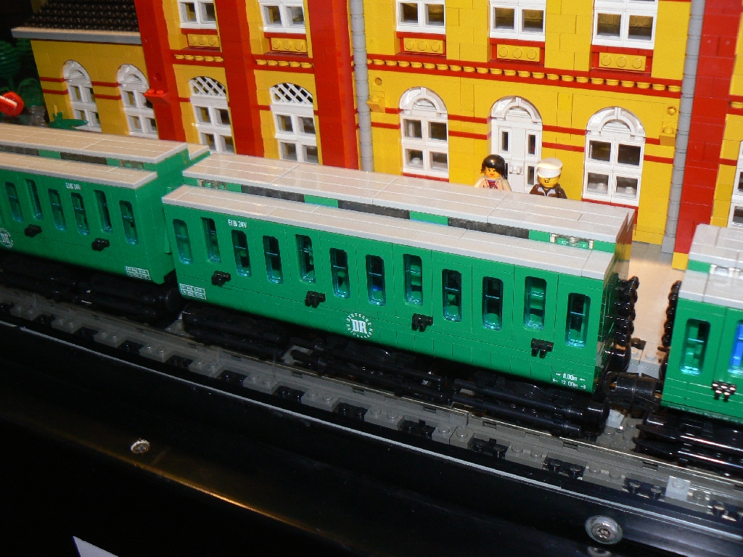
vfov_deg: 39.7
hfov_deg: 51.4
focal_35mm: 36
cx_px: 372
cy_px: 278
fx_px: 773
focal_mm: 6
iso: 100
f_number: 2.8
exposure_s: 1/30
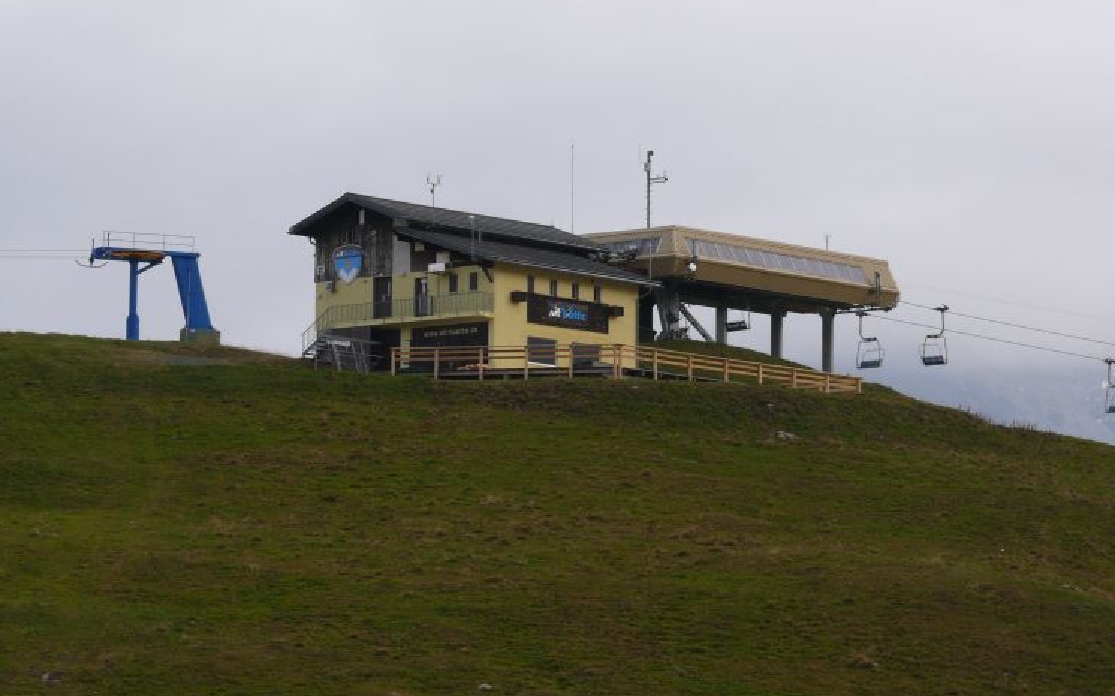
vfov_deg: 8.0
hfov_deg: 12.8
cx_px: 566
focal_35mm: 164
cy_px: 310
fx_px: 4982
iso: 100
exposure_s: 1/200
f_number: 4.5
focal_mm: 30.4
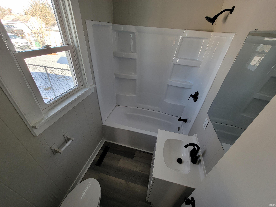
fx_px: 104
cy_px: 104
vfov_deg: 89.9
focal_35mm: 13
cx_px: 138
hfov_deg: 106.2
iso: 64
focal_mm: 2.2
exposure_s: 1/60
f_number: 2.2
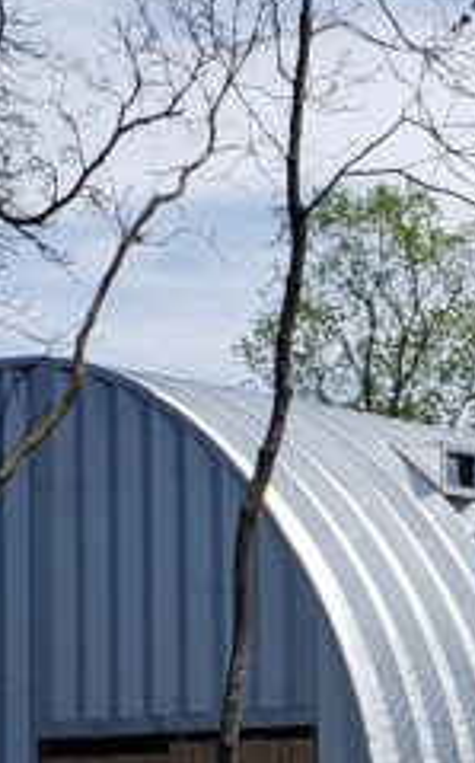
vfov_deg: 17.4
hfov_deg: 10.4
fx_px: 2448
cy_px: 721
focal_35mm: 118
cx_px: 858
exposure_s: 1/1834
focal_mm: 4.3
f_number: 2.4
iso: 50
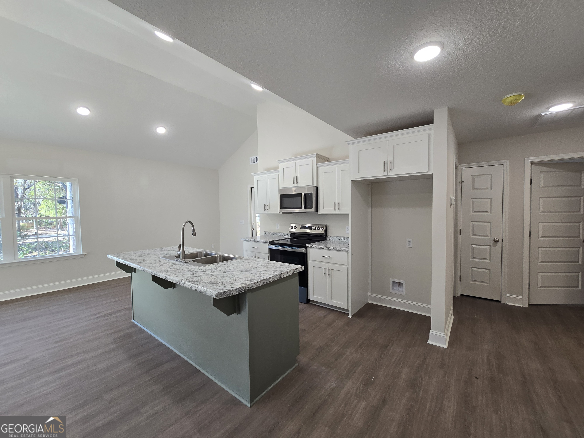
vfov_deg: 89.9
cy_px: 219
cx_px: 292
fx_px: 219
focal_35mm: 13
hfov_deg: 106.2
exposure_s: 1/60
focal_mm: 2.2
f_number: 2.2
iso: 64
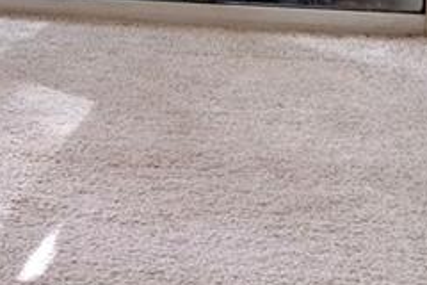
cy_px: -566
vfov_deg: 6.0
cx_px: -829
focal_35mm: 213
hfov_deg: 8.3
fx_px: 2526
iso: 320
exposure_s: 1/125
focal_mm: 21.4
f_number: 3.2
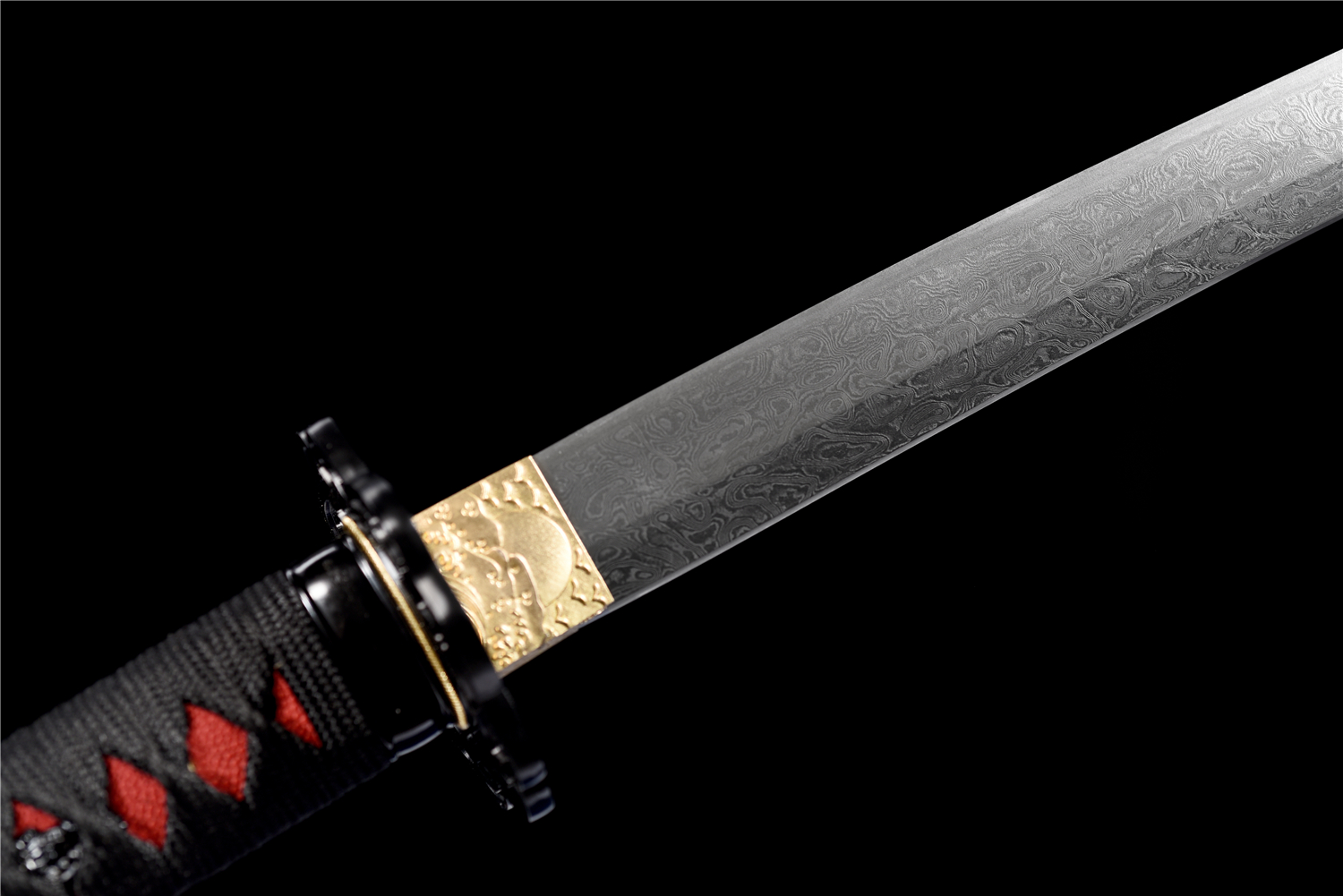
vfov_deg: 22.6
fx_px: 2239
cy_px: 448
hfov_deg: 33.4
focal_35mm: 60
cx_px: 672
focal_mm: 60
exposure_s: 1/125
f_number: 7.1
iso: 100
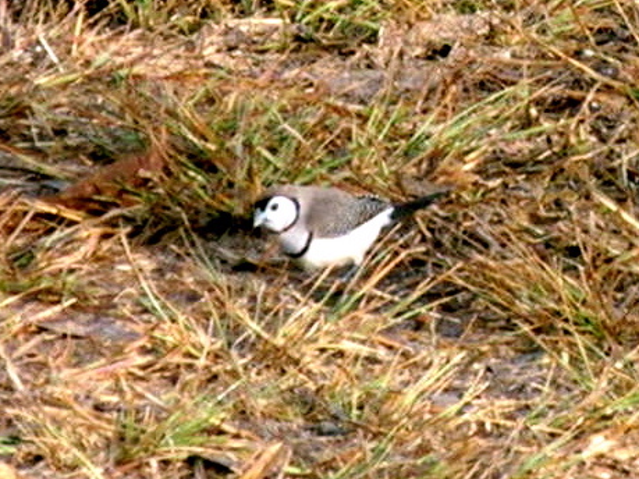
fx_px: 6348
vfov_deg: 4.3
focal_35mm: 344
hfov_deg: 5.8
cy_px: 256
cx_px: 315
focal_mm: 50
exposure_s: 1/126
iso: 88
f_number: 4.4
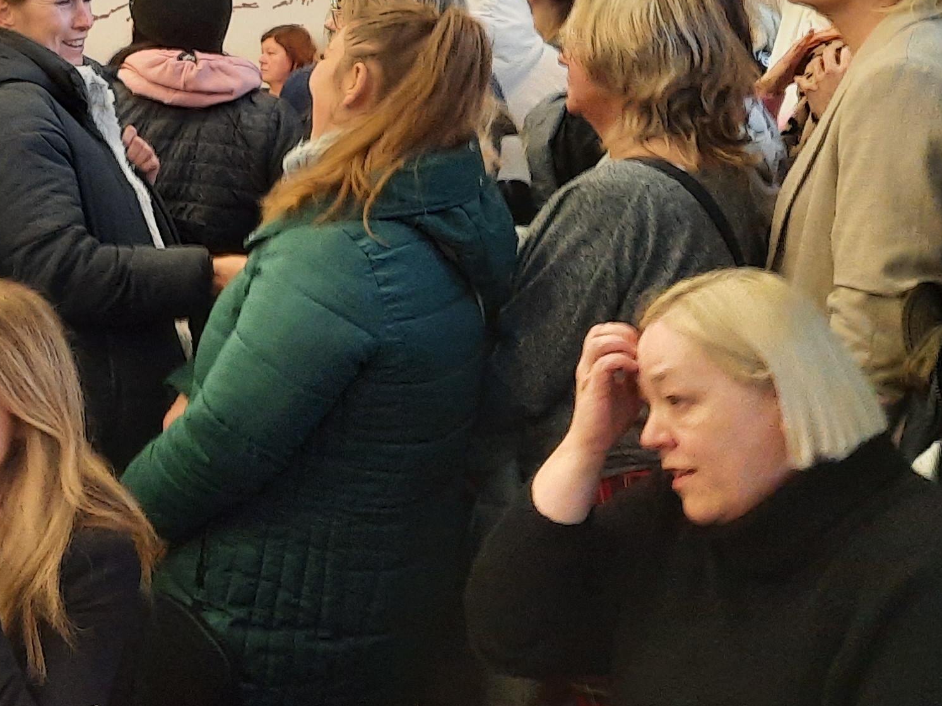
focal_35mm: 67
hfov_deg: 26.8
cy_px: -50
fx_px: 1823
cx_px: -80
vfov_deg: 21.0
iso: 320
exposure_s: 1/33
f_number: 2
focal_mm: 4.6
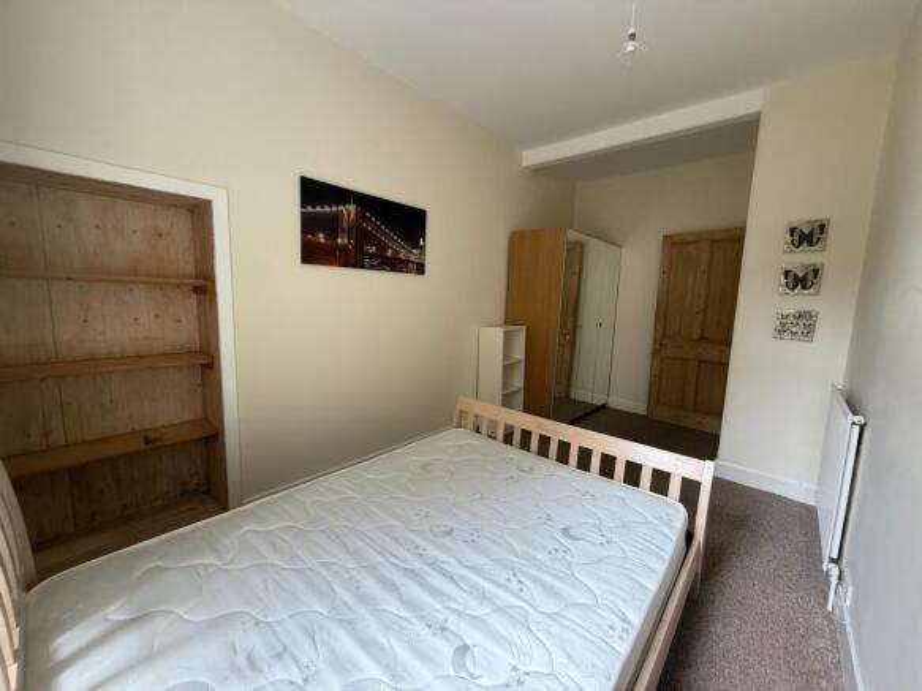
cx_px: 461
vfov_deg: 85.7
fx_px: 373
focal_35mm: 14
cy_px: 346
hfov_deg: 102.1
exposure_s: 1/99
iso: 200
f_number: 2.2
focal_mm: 2.22
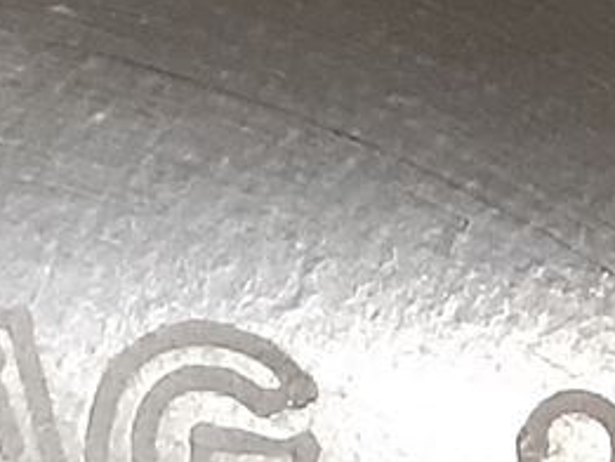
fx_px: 3626
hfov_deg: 9.7
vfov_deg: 7.3
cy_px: 240
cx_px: 549
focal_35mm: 204
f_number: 1.7
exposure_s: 1/25
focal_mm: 3.93
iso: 640
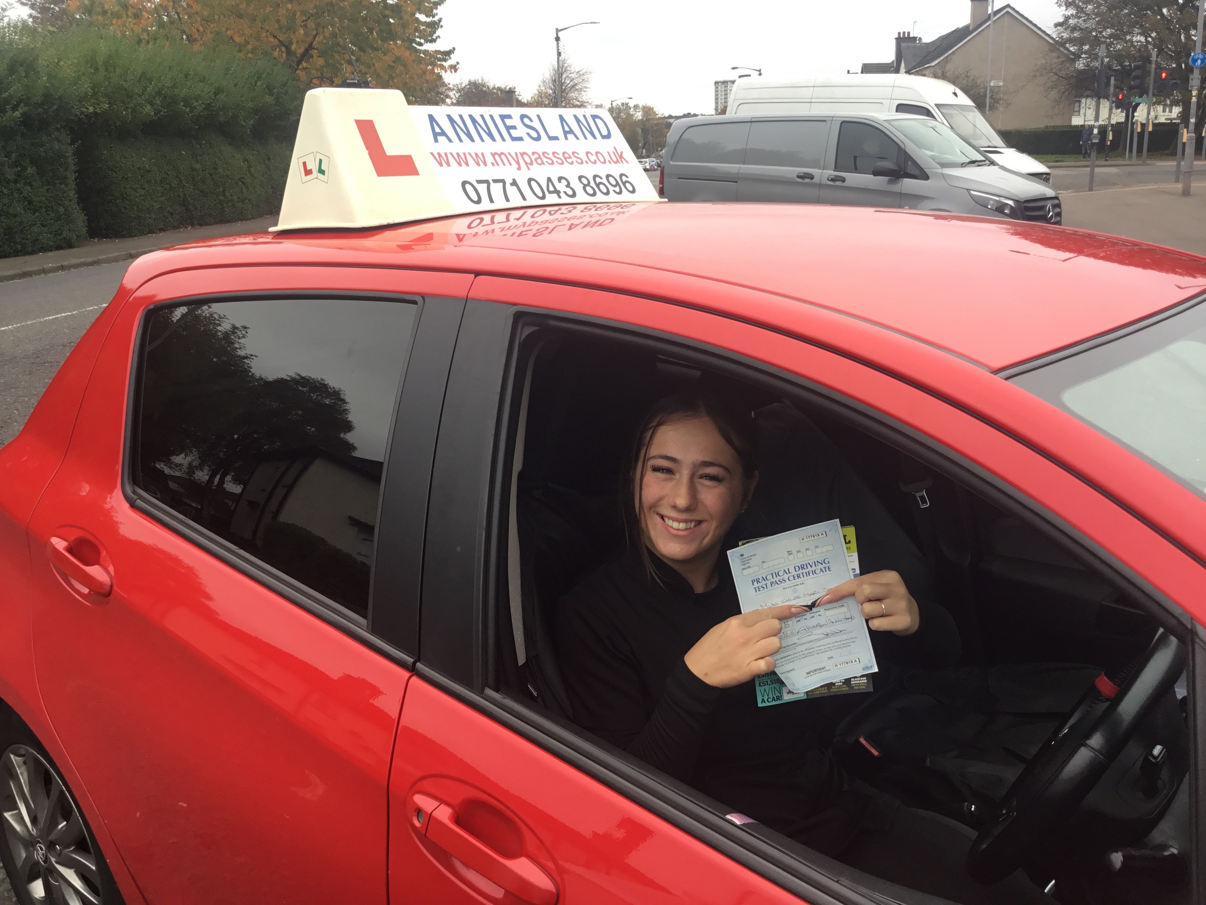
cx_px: 603
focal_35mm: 31
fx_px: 1080
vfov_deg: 45.4
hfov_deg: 58.4
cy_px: 452
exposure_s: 1/100
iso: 25
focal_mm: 3.3
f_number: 2.4
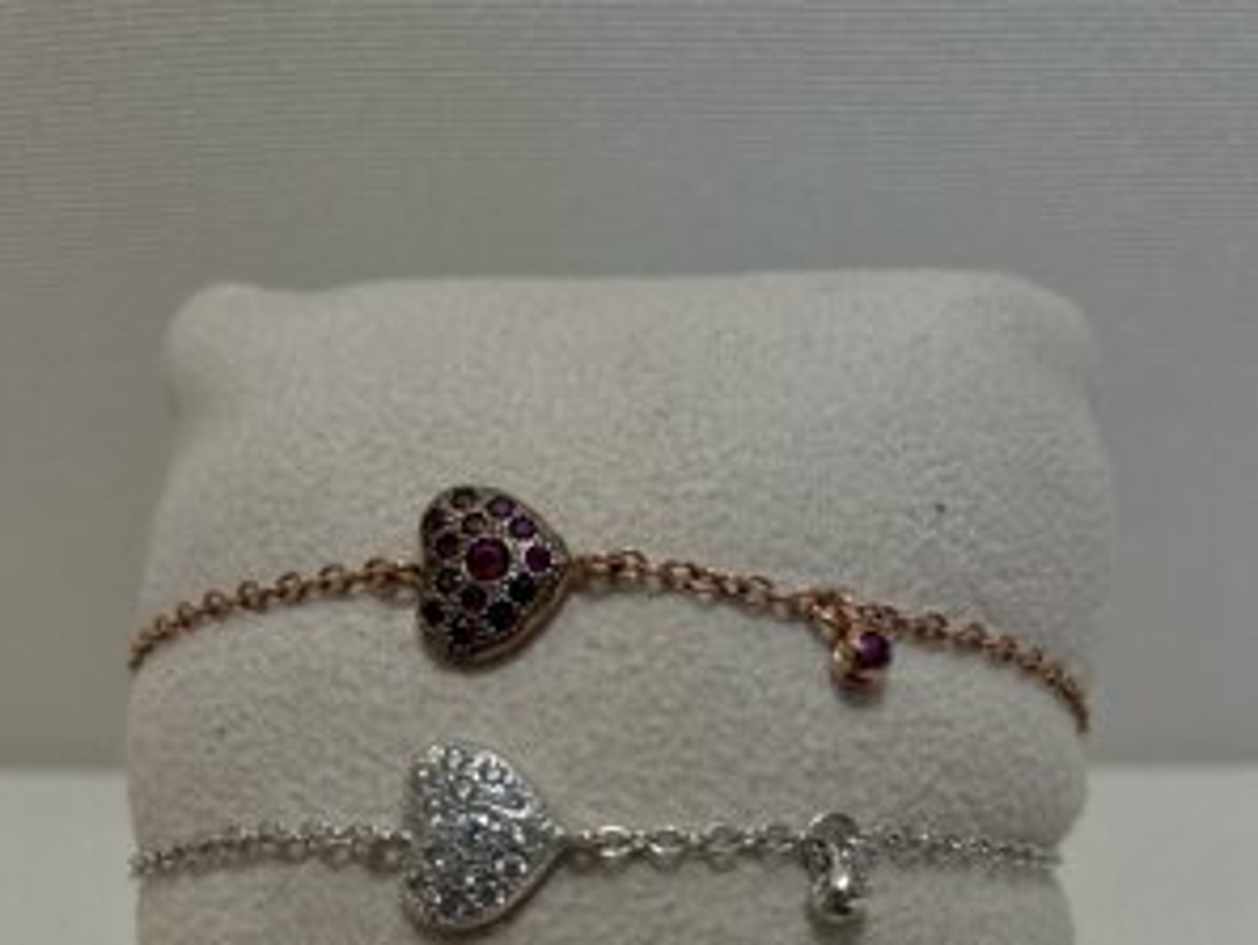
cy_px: 737
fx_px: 1272
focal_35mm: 35
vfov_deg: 39.3
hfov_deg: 52.6
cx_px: 627
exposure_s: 1/213
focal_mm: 4.2
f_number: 1.6
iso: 32
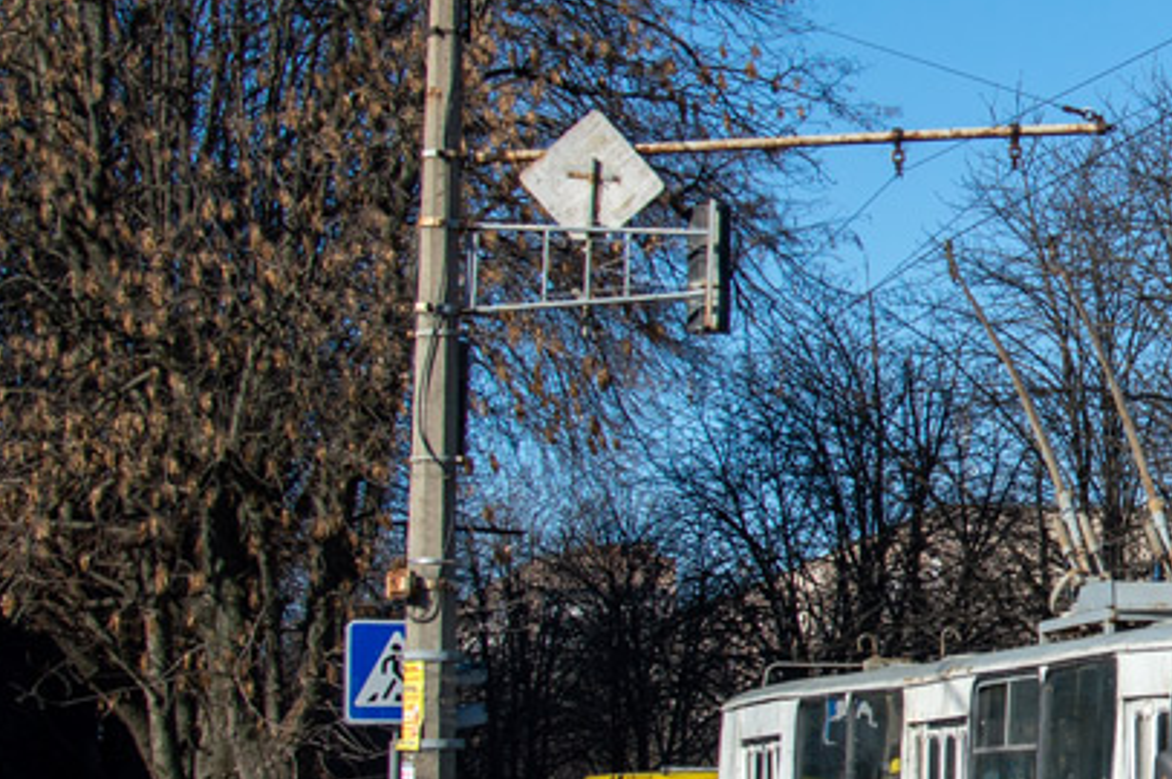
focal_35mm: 124
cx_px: 1389
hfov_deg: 15.9
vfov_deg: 11.0
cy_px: 297
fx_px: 4034
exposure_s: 1/800
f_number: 7.1
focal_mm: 28
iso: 100
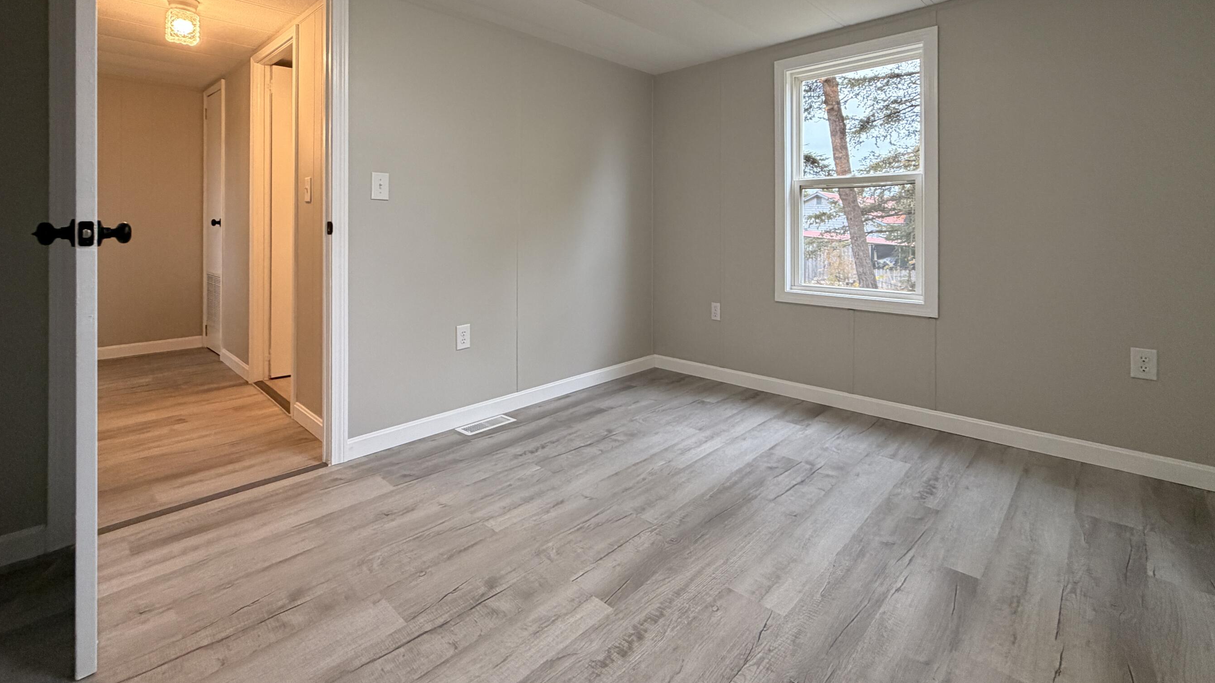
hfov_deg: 95.9
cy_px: 222
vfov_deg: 62.2
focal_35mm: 17
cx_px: 617
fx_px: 548
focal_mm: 2.22
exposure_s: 1/60
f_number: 2.2
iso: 250
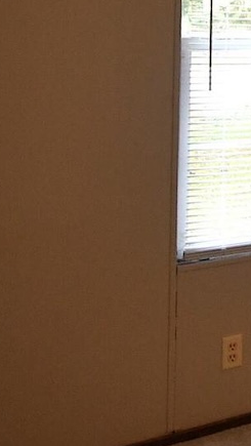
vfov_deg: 26.9
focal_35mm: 74
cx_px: 657
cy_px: -10
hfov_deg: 12.0
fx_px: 875
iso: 800
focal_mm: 11
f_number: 2.8
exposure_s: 1/200
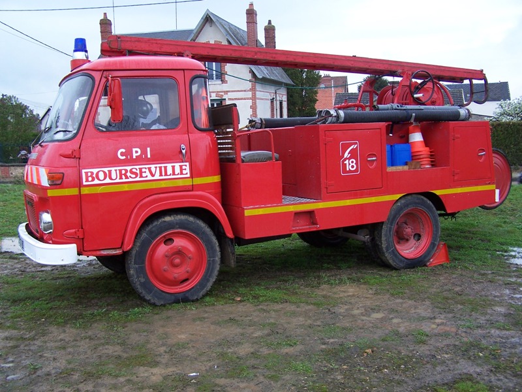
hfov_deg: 49.0
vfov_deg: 37.7
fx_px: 573
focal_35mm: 38
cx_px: 261
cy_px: 196
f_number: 2.8
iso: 80
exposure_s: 1/90
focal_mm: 6.3
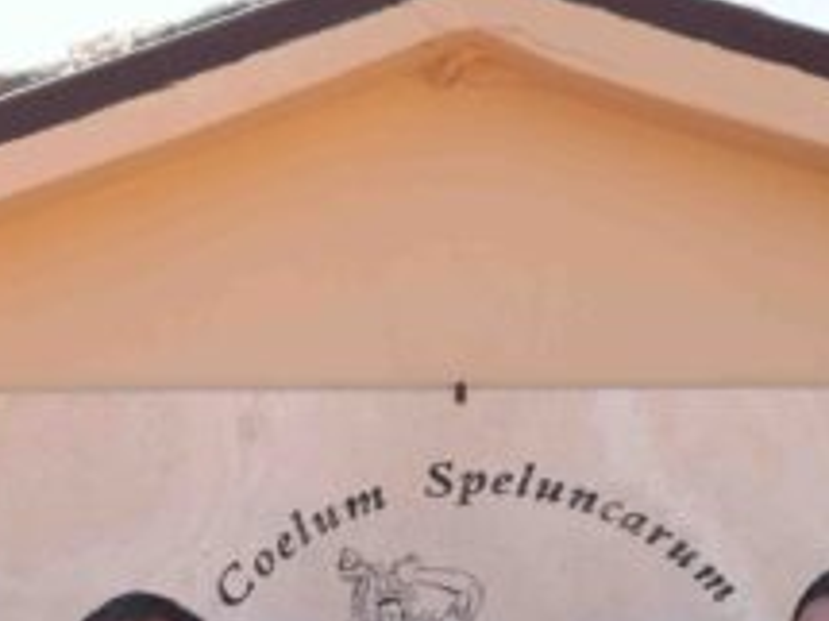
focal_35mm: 165
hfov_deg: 11.9
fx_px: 3949
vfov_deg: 8.7
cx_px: 12
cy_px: 1086
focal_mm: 36
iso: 100
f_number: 4.5
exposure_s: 1/320
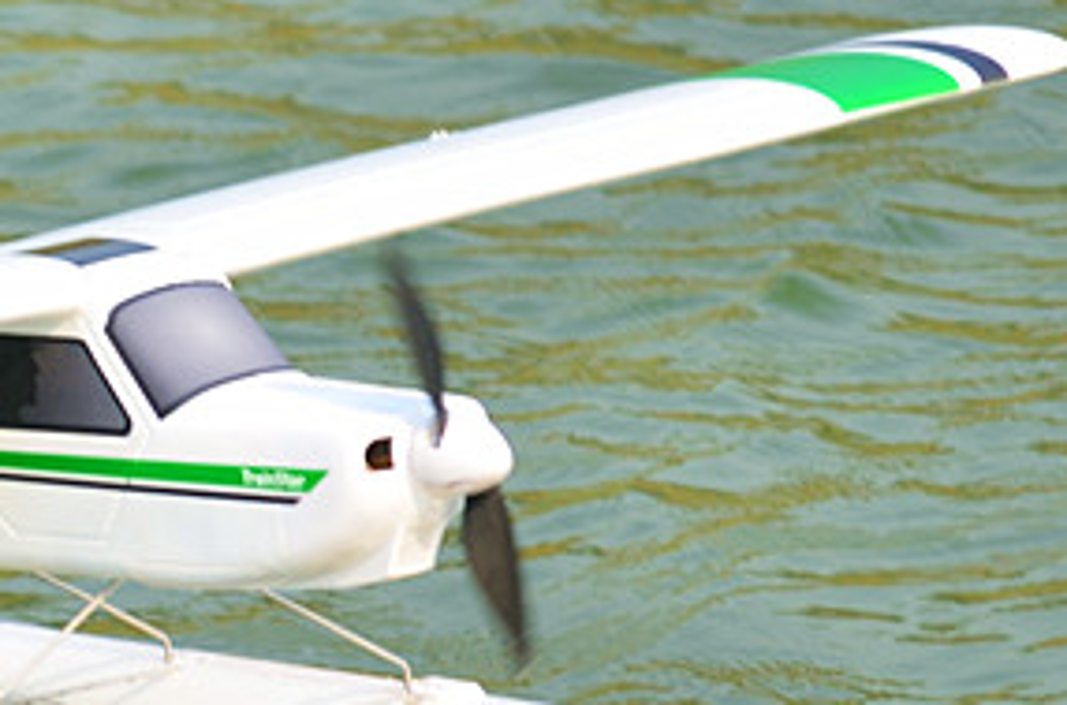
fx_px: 16771
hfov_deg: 3.6
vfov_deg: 2.4
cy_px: 483
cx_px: -30
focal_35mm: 567
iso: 125
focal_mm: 135
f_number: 5
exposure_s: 1/320
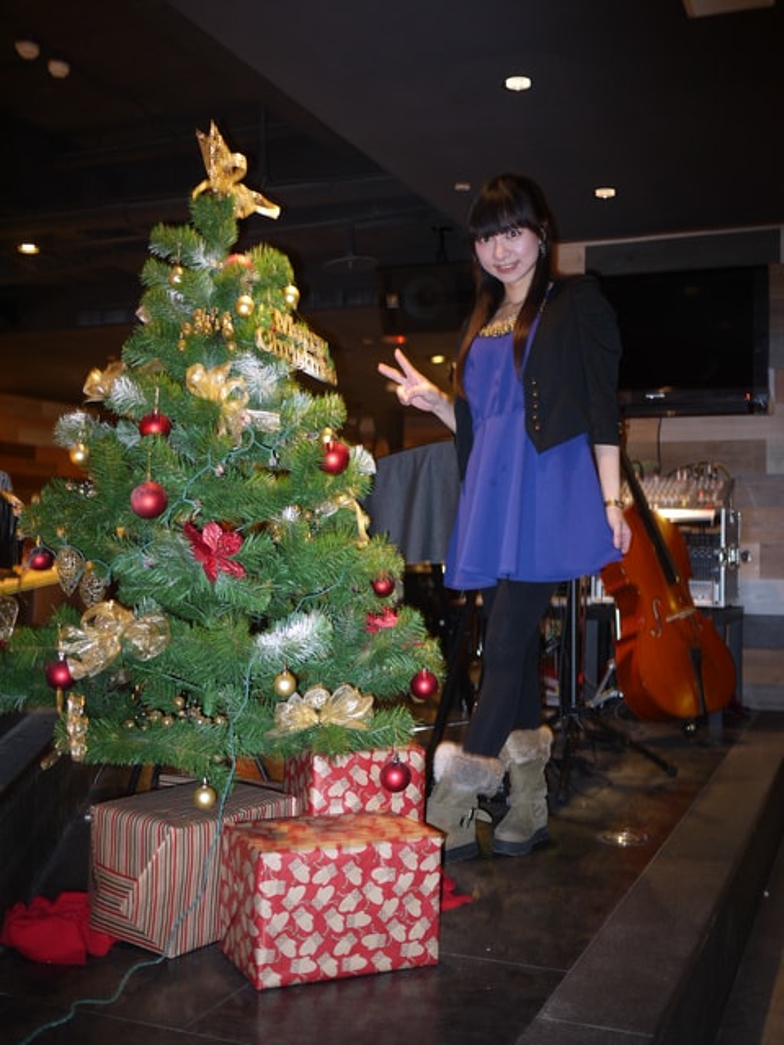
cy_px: 522
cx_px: 392
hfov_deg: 36.0
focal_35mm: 40
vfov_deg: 46.8
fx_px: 1208
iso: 100
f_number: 1.7
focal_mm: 20
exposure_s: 1/8
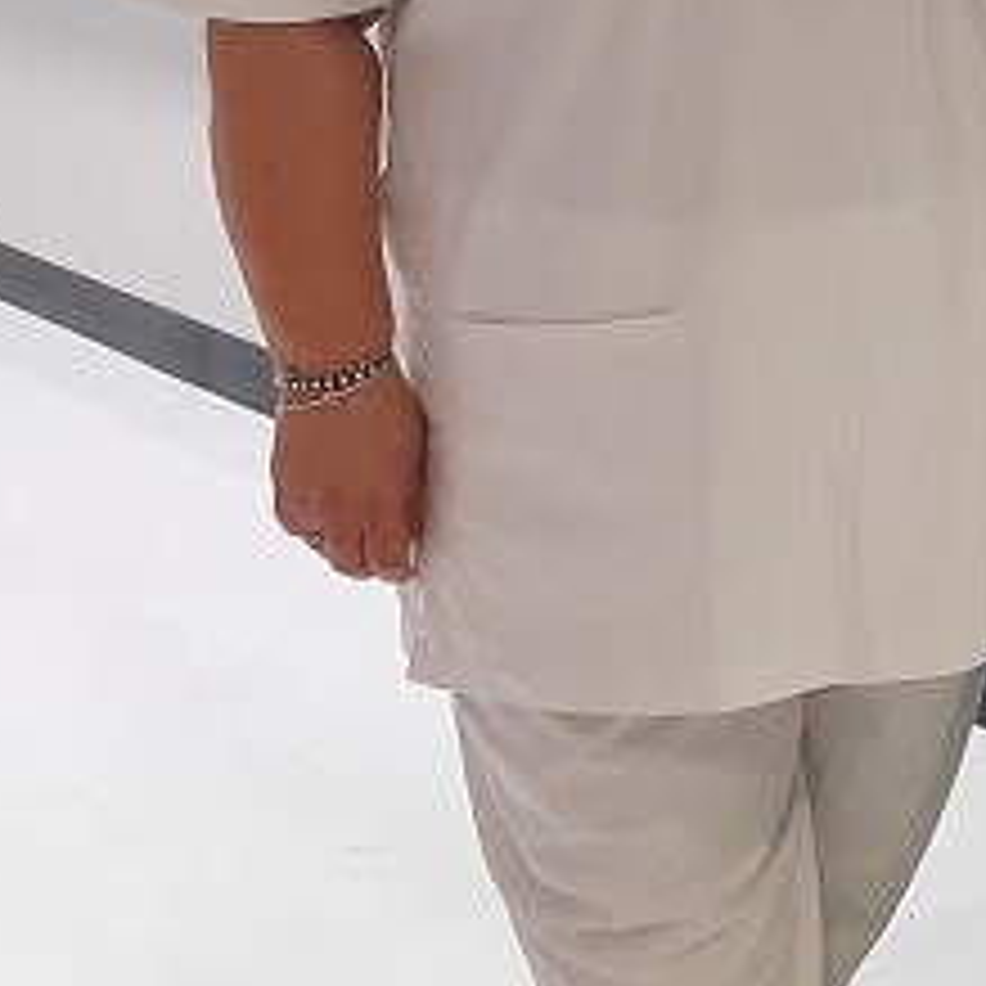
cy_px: -311
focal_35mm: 101
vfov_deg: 16.3
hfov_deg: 15.7
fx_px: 3255
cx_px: 1531
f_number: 2
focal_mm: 4.6
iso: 344
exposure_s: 1/33
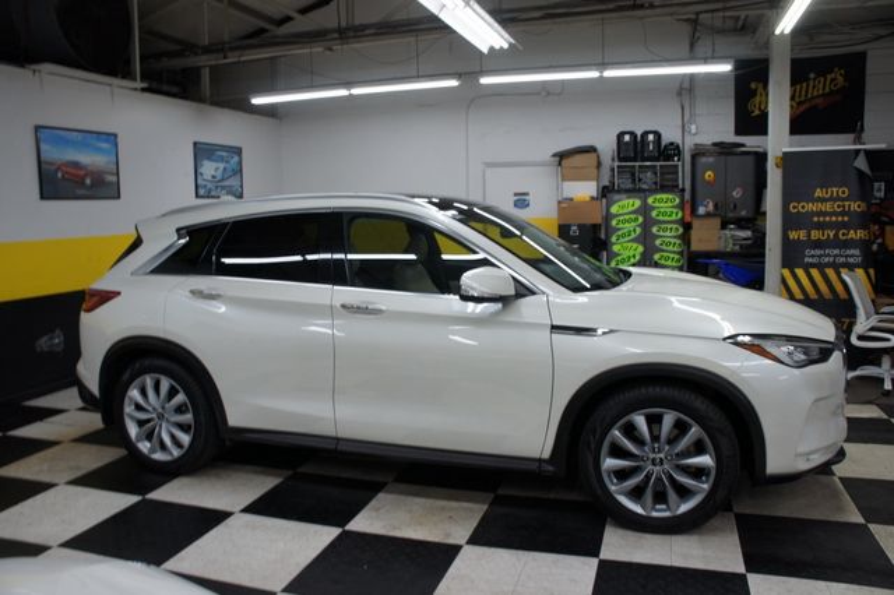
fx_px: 670
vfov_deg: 47.9
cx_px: 447
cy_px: 298
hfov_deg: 67.4
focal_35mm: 27
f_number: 4.5
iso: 200
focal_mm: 18
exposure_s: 1/40
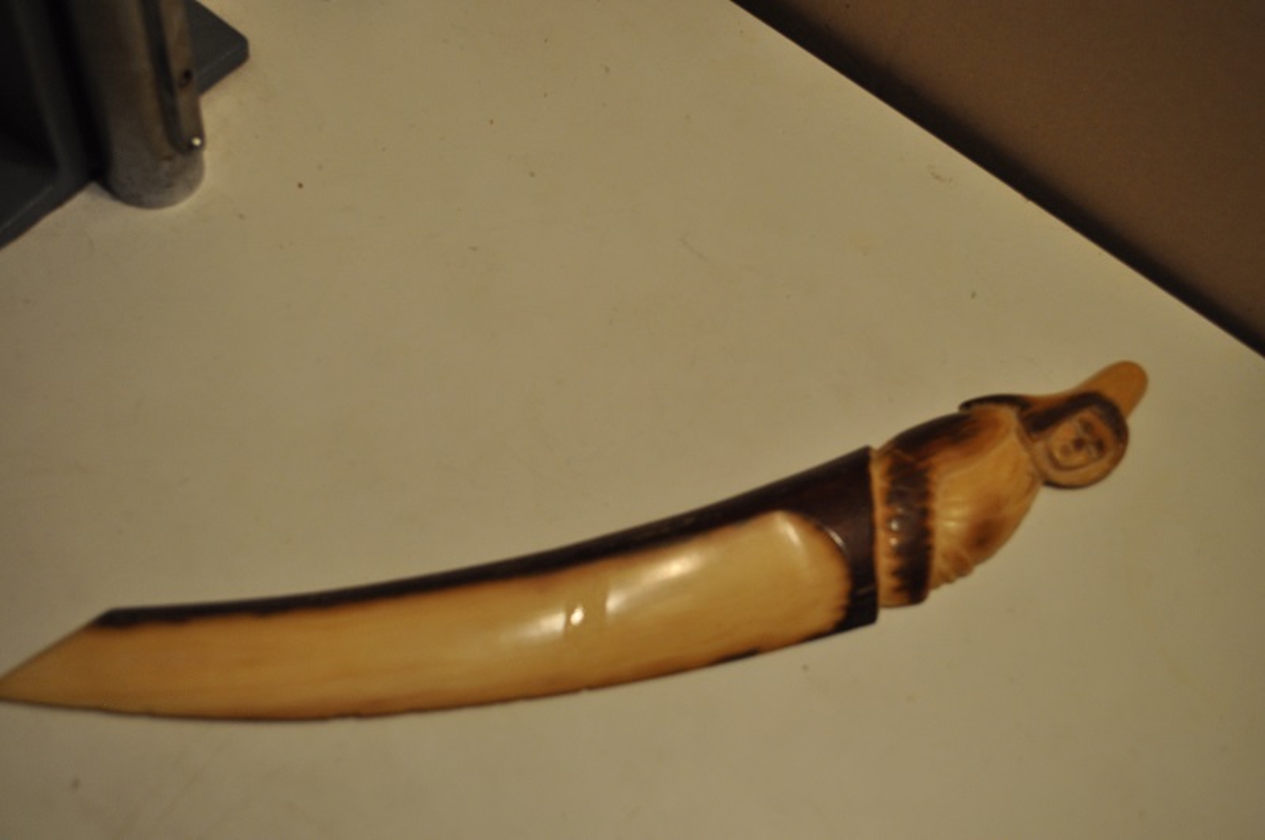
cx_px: 632
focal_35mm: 45
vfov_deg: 29.8
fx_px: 1579
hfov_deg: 43.7
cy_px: 420
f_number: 4.5
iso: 560
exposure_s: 1/60
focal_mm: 30
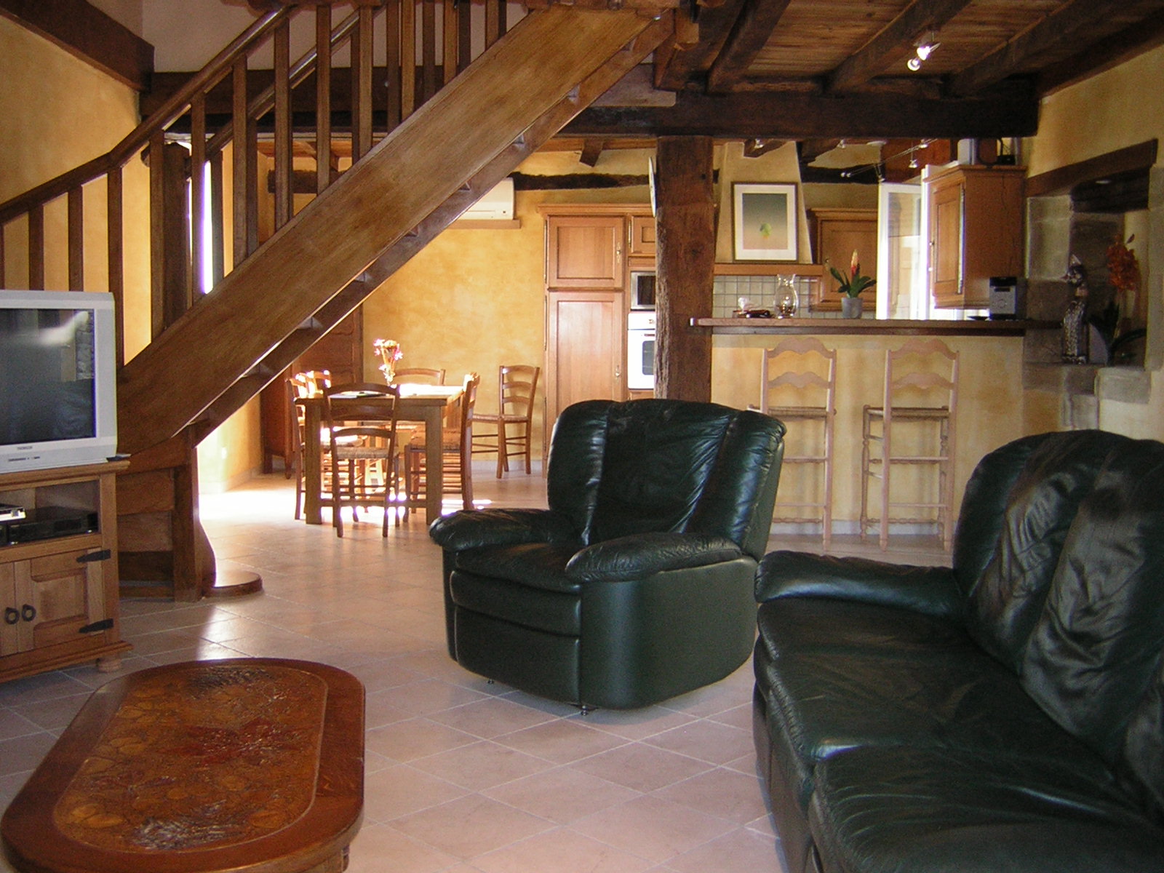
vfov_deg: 39.7
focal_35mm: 36
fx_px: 1211
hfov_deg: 51.4
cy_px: 436
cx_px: 582
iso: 115
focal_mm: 4.7
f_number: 2.6
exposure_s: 1/26.9
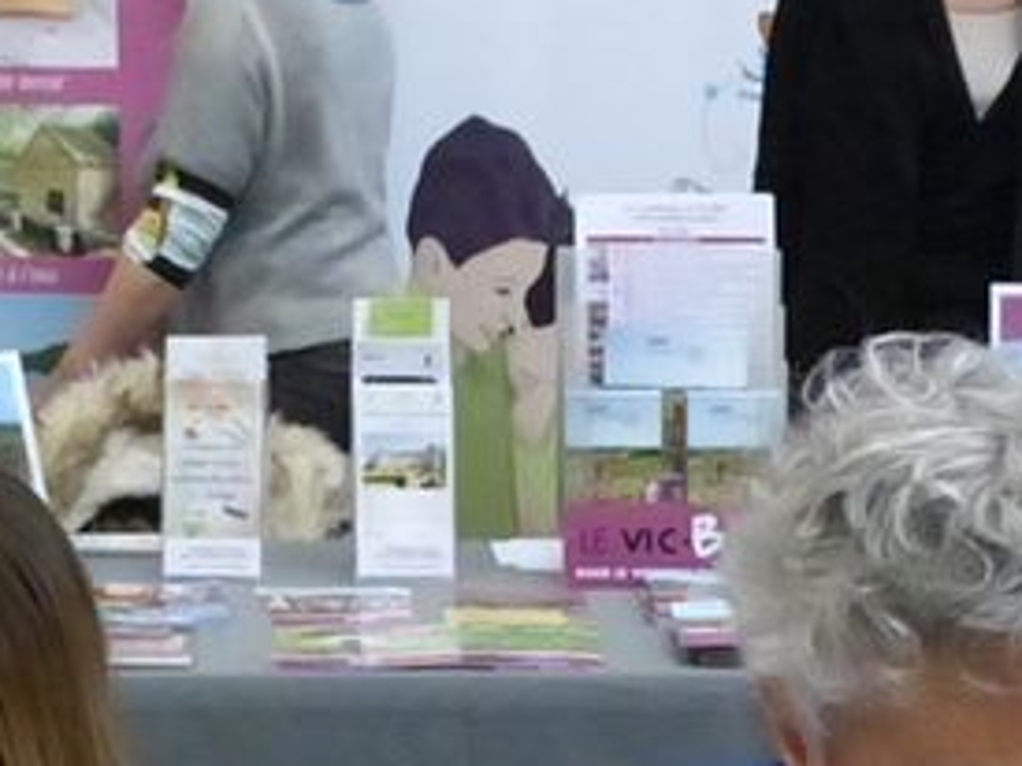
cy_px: 1078
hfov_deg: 15.1
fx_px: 3866
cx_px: 569
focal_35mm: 131
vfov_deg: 11.0
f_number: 4
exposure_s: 1/160
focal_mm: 8.1
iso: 1600
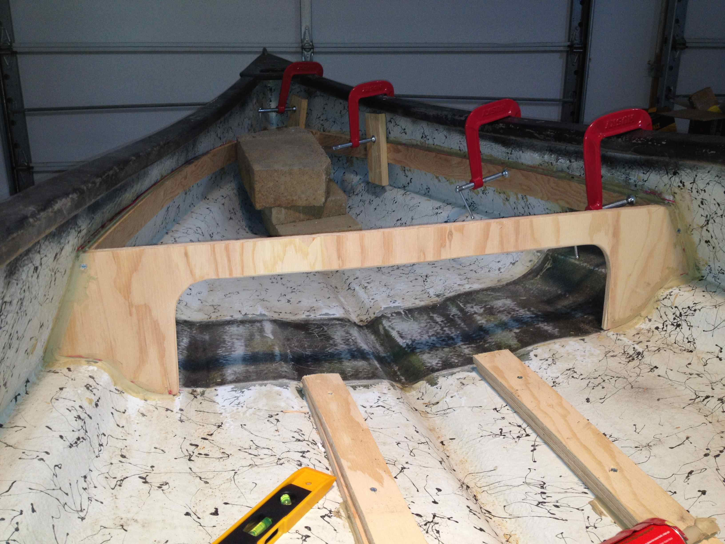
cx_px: 362
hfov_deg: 52.6
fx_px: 733
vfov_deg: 40.7
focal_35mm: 35
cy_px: 272
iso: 100
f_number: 2.4
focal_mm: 4.28
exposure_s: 1/20
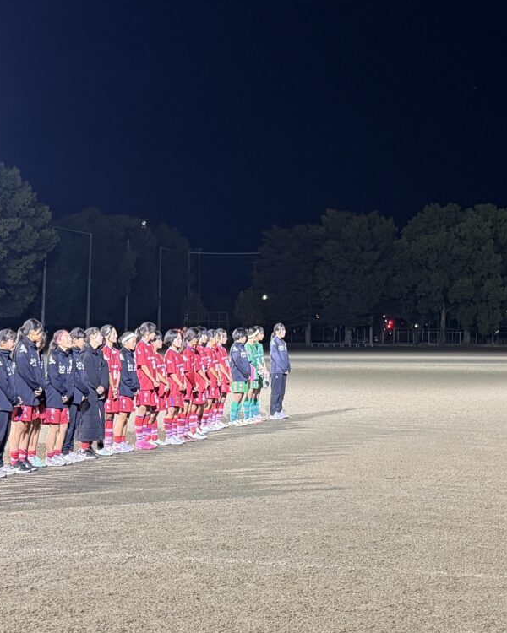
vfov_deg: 55.7
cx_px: 271
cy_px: 320
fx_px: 600
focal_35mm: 32
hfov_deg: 45.8
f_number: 1.78
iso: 640
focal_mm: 6.76
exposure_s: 1/50
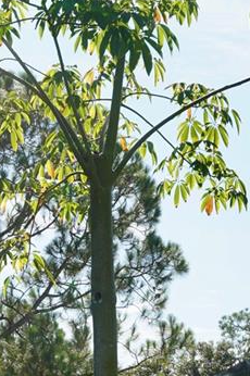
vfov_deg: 14.9
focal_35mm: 125
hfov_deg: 10.9
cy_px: 612
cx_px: 93
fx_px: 1305
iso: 100
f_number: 5.6
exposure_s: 1/400
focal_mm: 24
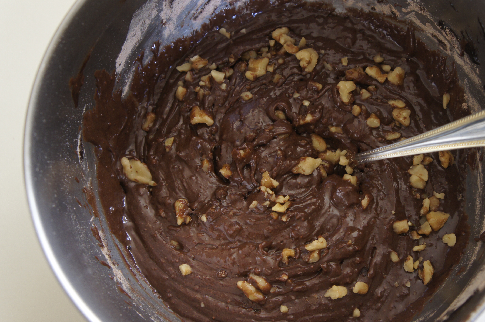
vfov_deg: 25.7
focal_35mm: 53
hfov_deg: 37.7
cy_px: 158
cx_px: 288
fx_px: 708
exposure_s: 1/50
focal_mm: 29
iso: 400
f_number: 4
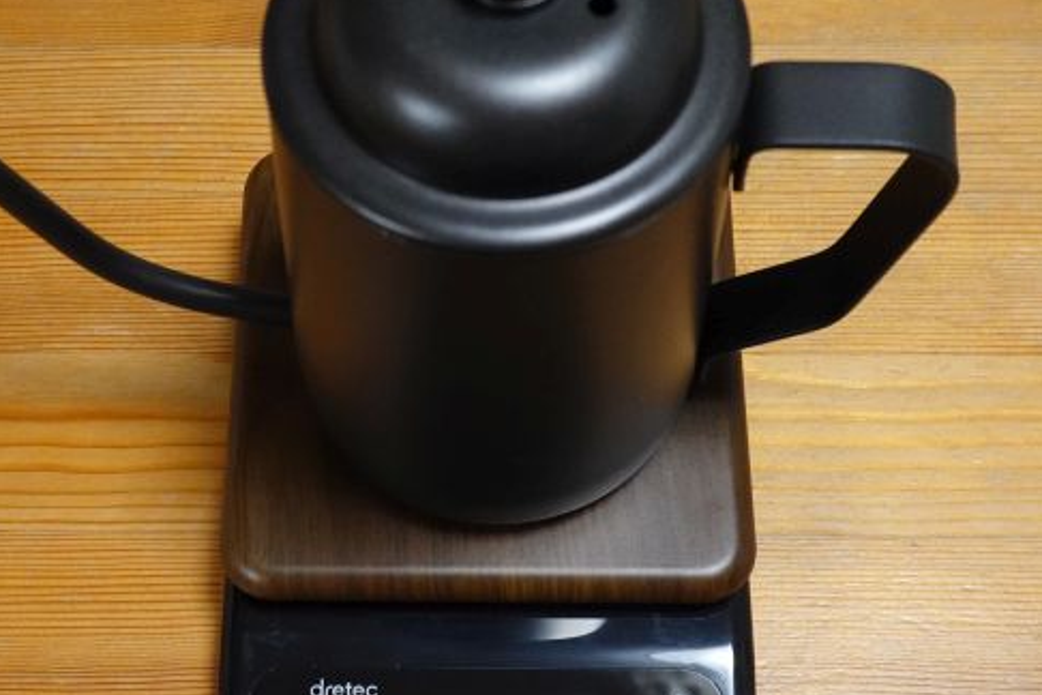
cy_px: 422
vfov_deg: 24.1
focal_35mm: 56
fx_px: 1621
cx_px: 388
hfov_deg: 35.4
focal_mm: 11.9
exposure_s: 1/160
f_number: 3.5
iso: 1600
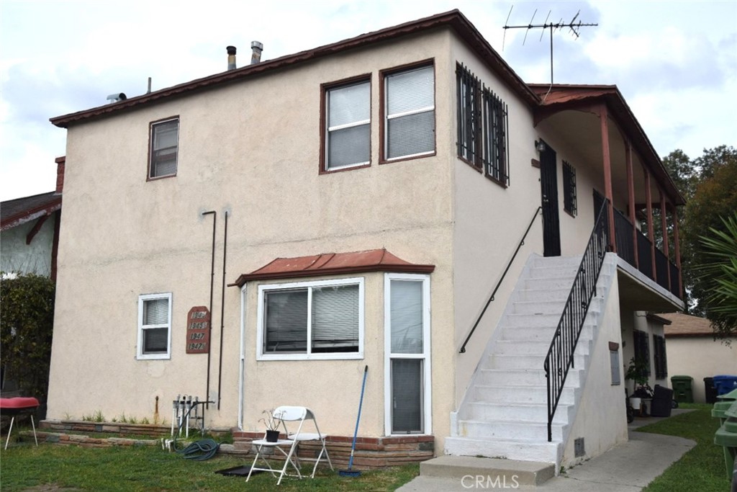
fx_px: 737
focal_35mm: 36
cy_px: 246
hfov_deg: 53.1
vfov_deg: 36.9
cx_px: 368
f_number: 8
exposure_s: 1/500
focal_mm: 24
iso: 200
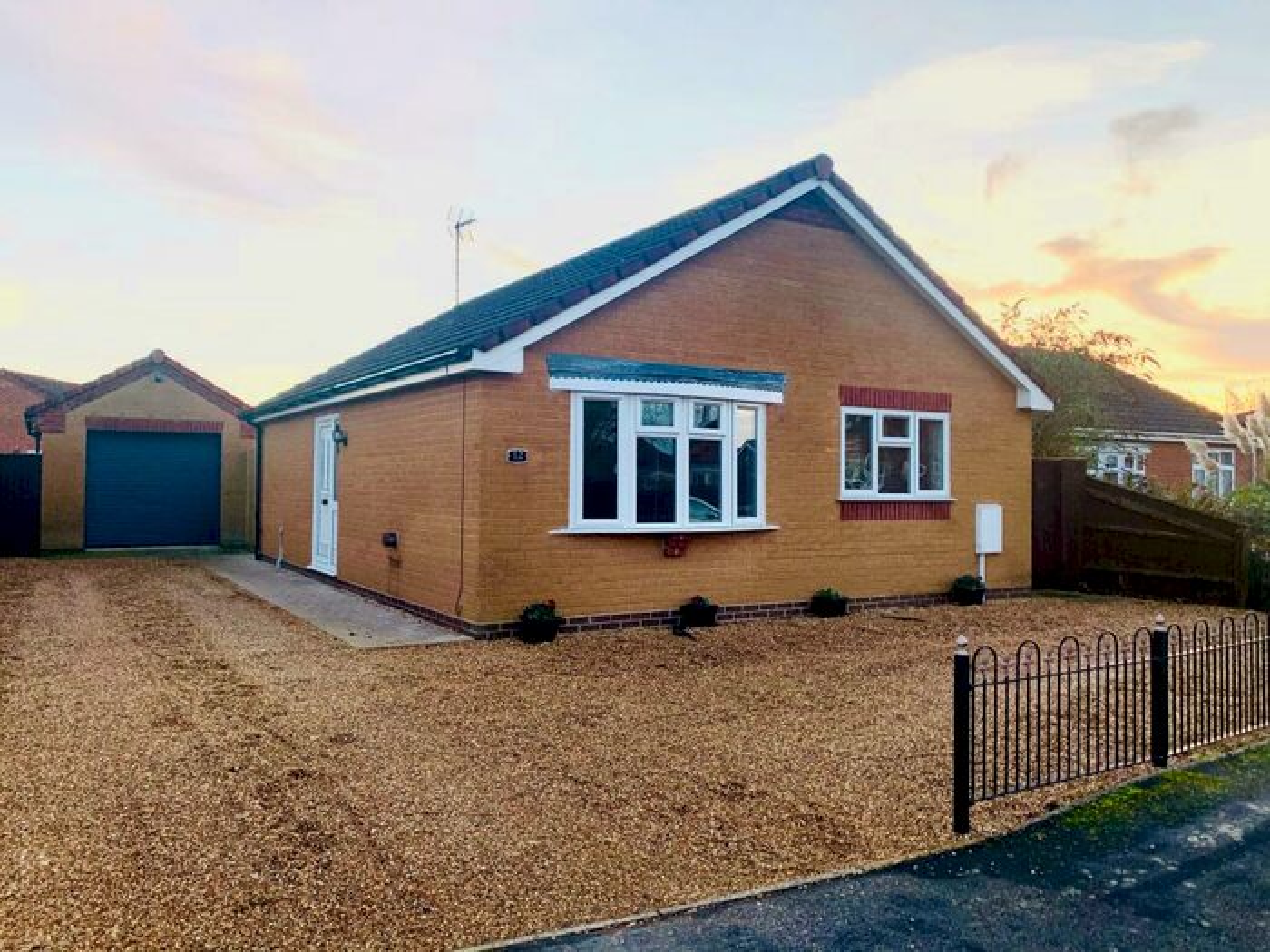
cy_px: 476
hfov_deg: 67.3
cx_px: 635
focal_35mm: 26
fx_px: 954
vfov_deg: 53.1
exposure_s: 1/141
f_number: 1.8
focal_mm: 4.25
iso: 25
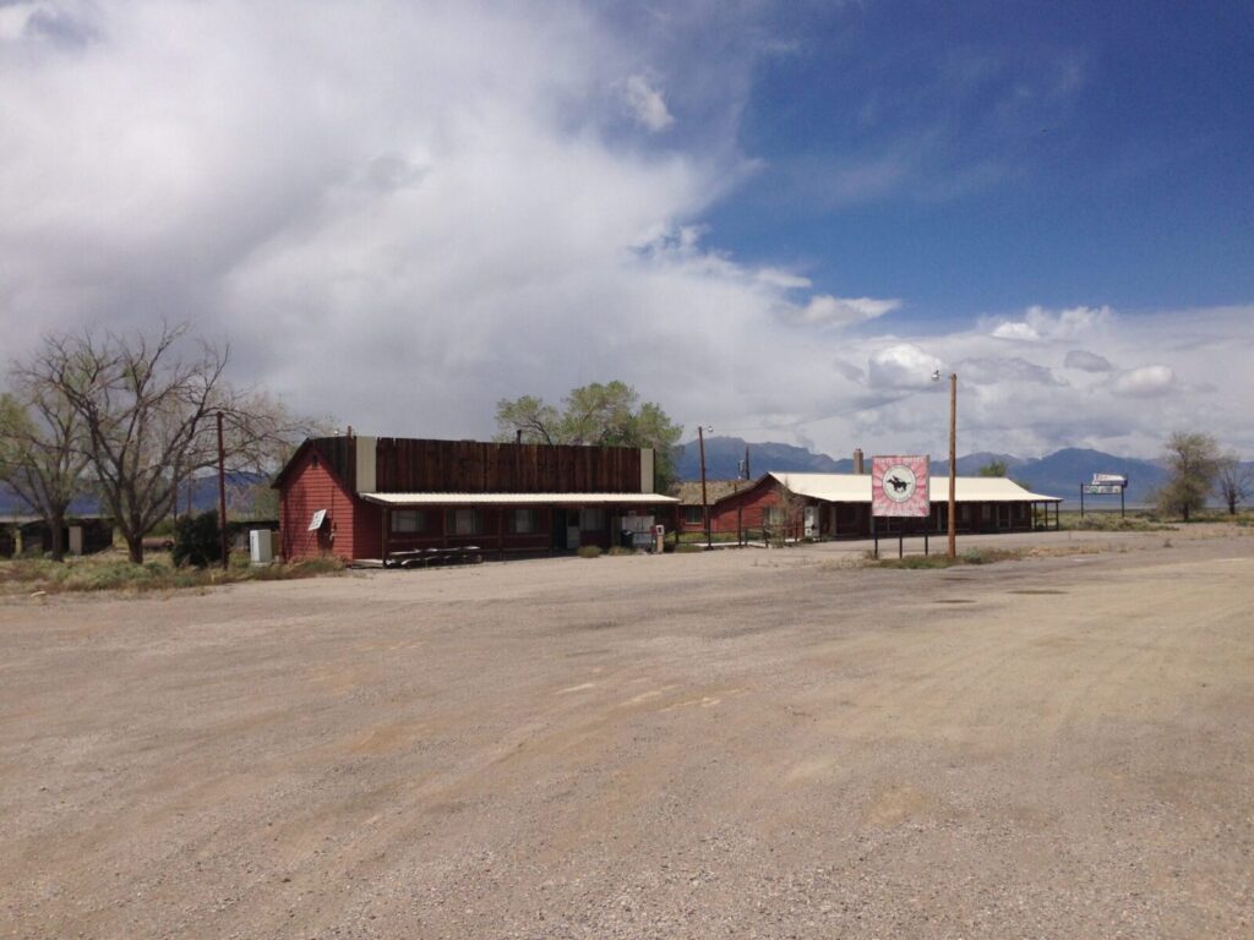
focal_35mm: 33
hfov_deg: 55.4
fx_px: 1195
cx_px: 627
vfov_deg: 42.9
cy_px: 470
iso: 50
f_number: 2.4
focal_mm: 4.13
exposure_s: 1/4525
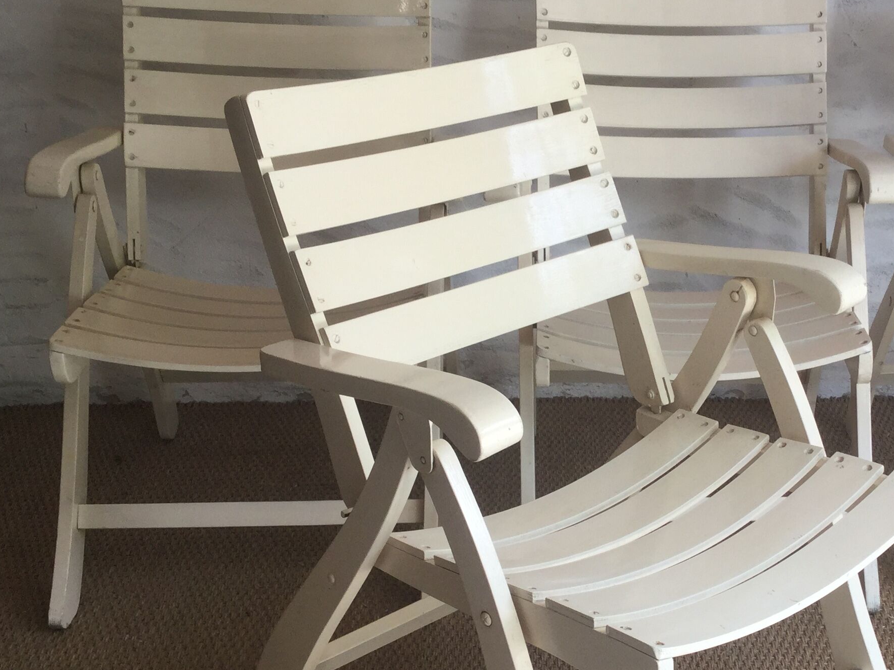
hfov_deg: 33.2
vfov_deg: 25.6
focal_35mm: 57
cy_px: 427
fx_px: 1472
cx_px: 665
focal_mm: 3.3
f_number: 2.4
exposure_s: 1/100
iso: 25
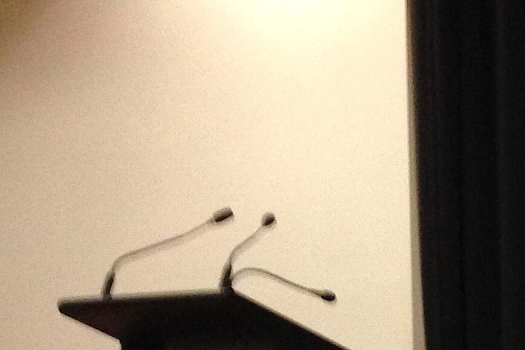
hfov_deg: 14.0
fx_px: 1881
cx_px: 970
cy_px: 733
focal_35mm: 129
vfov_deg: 9.8
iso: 160
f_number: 2.4
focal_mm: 4.12
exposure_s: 1/20
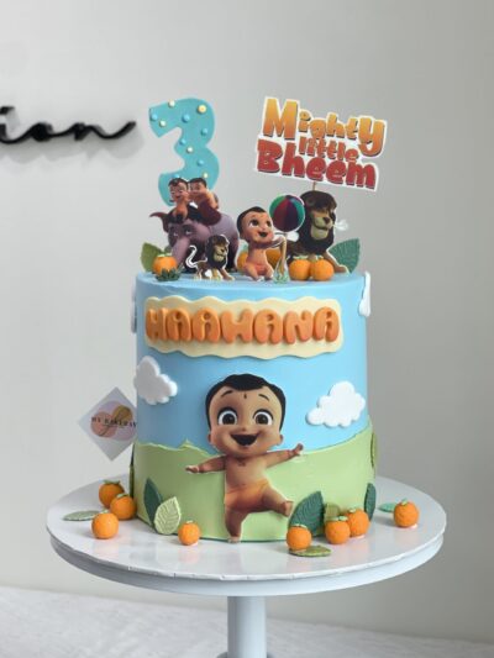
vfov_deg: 30.3
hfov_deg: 22.9
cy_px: 329
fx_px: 1217
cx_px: 247
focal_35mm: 64
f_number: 2.2
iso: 64
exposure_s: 1/100
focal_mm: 7.5
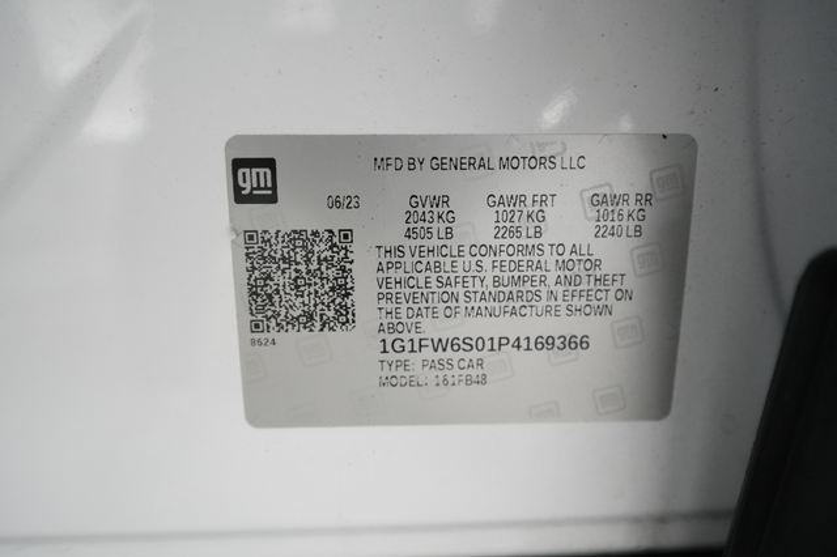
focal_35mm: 28
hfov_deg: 65.5
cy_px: 278
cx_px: 418
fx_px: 651
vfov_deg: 46.4
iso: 5000
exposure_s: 1/100
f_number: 4.5
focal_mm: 28
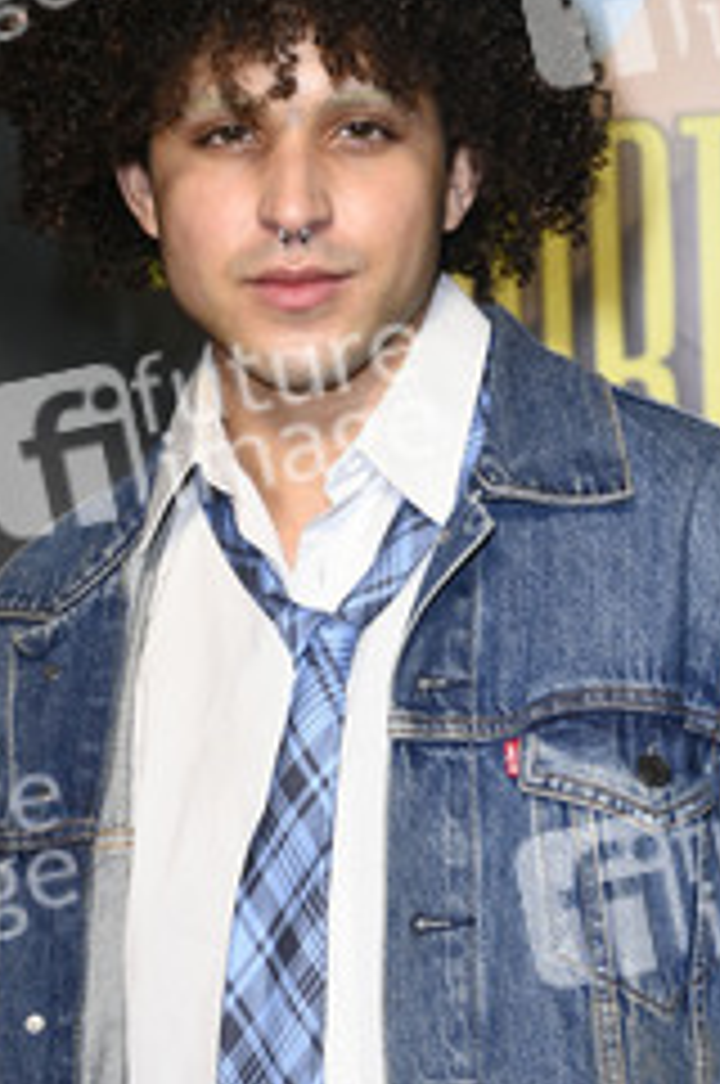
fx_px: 4994
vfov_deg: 12.4
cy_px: 657
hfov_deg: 8.2
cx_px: 338
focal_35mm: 166
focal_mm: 100
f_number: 5.6
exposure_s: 1/250
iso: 2000
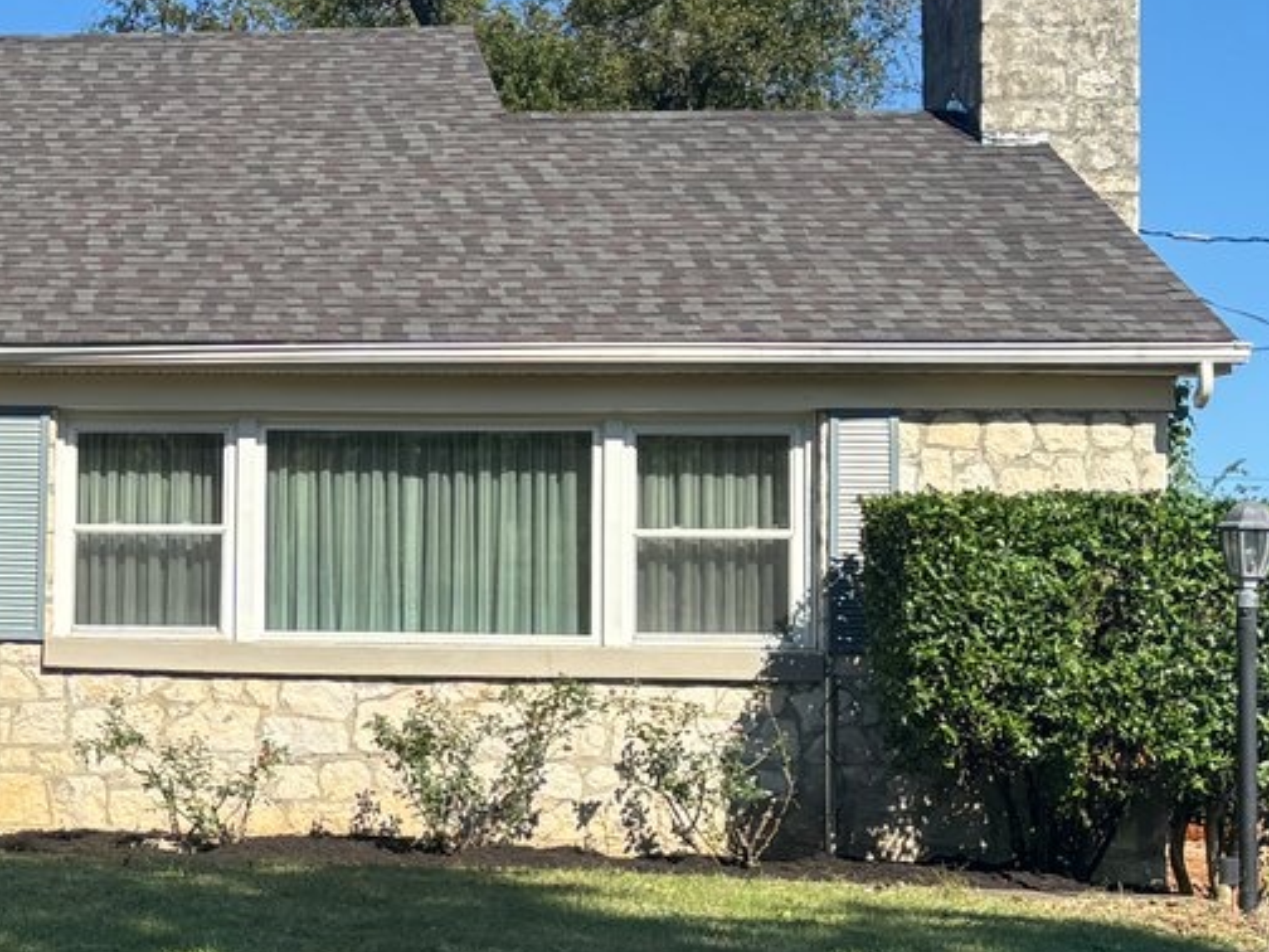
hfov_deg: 23.0
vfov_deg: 18.8
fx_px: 2859
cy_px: 623
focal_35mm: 78
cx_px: -253
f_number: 1.6
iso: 50
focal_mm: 5.96
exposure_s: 1/2571
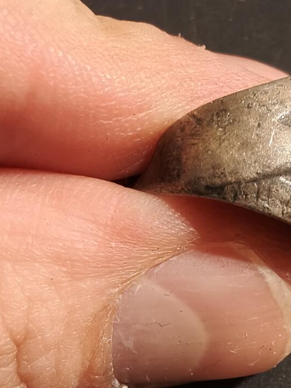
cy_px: 293
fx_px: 650
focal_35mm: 58
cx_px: 251
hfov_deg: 24.6
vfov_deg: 32.6
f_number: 2
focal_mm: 2.32
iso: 200
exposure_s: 1/50
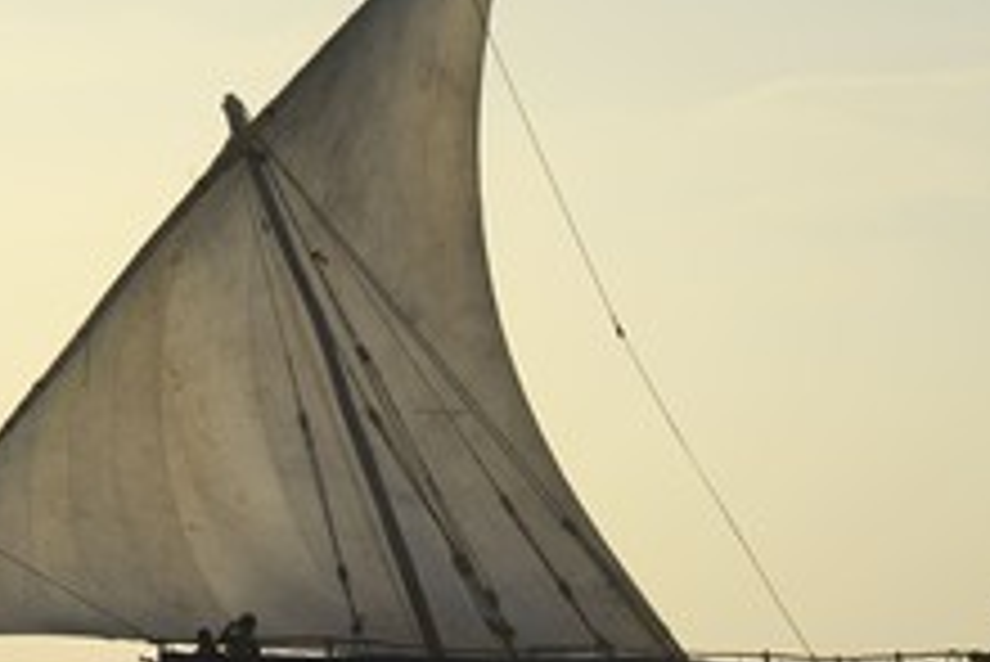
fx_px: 7099
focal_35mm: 258
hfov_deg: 8.0
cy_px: 374
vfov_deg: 5.3
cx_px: 310
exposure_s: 1/640
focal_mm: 135
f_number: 8
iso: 200
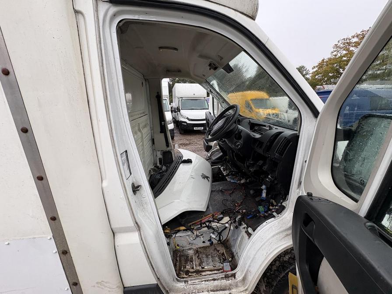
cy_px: 147
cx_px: 196
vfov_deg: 85.7
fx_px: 159
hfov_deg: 102.1
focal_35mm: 14
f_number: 2.2
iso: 64
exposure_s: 1/99
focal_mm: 2.22
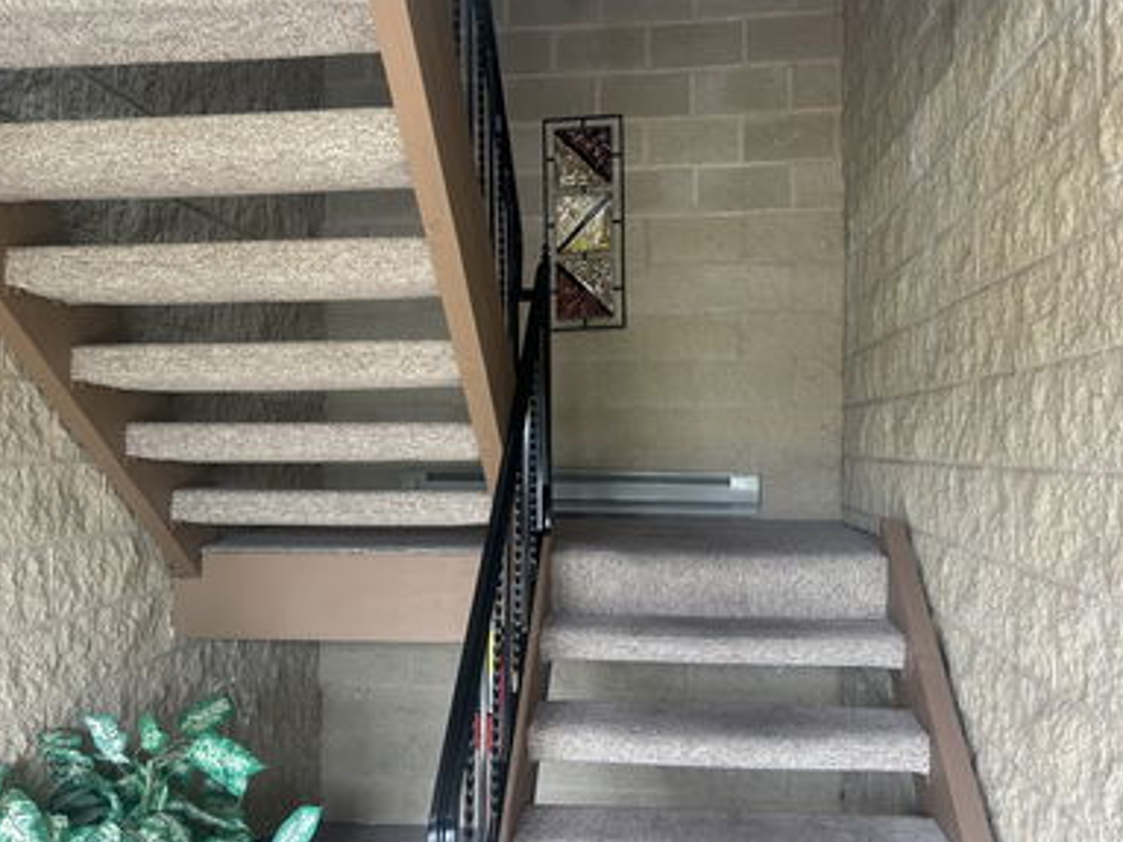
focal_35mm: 29
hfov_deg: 61.7
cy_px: 420
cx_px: 579
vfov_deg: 48.2
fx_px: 941
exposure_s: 1/60
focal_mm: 5.7
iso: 100
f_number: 1.5
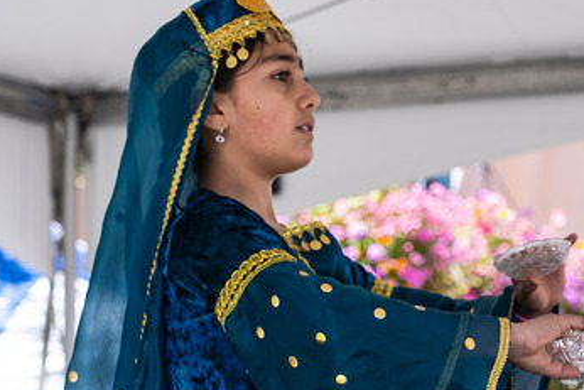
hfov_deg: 11.2
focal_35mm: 182
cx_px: 501
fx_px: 2954
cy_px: 315
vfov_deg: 7.5
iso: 80
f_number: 4
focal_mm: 70
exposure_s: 1/250
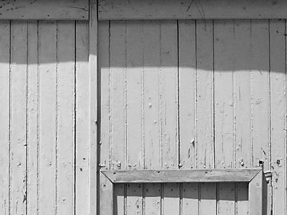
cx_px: 121
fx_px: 1242
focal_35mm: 150
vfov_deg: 9.9
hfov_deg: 13.2
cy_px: 157
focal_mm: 5.7
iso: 50
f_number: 4.9
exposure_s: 1/406
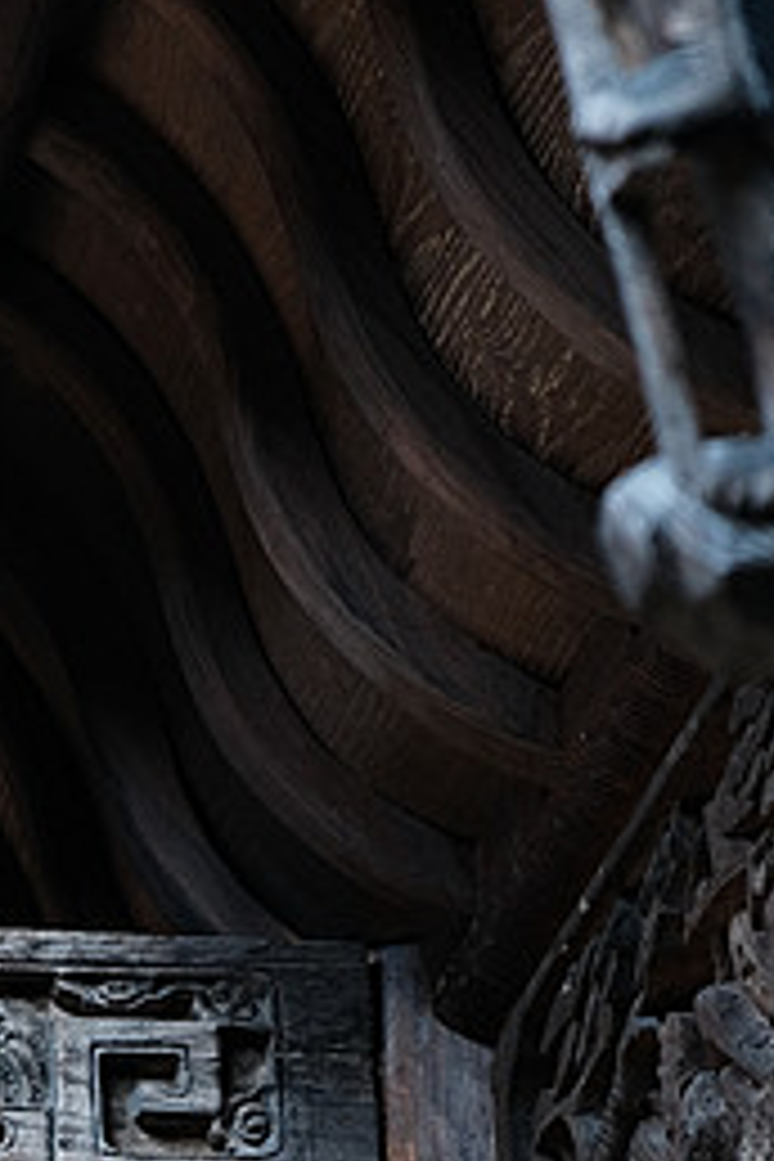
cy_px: 1737
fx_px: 7514
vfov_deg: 8.6
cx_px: 169
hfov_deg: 5.9
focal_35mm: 233
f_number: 4.5
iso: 800
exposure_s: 1/250
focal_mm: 50
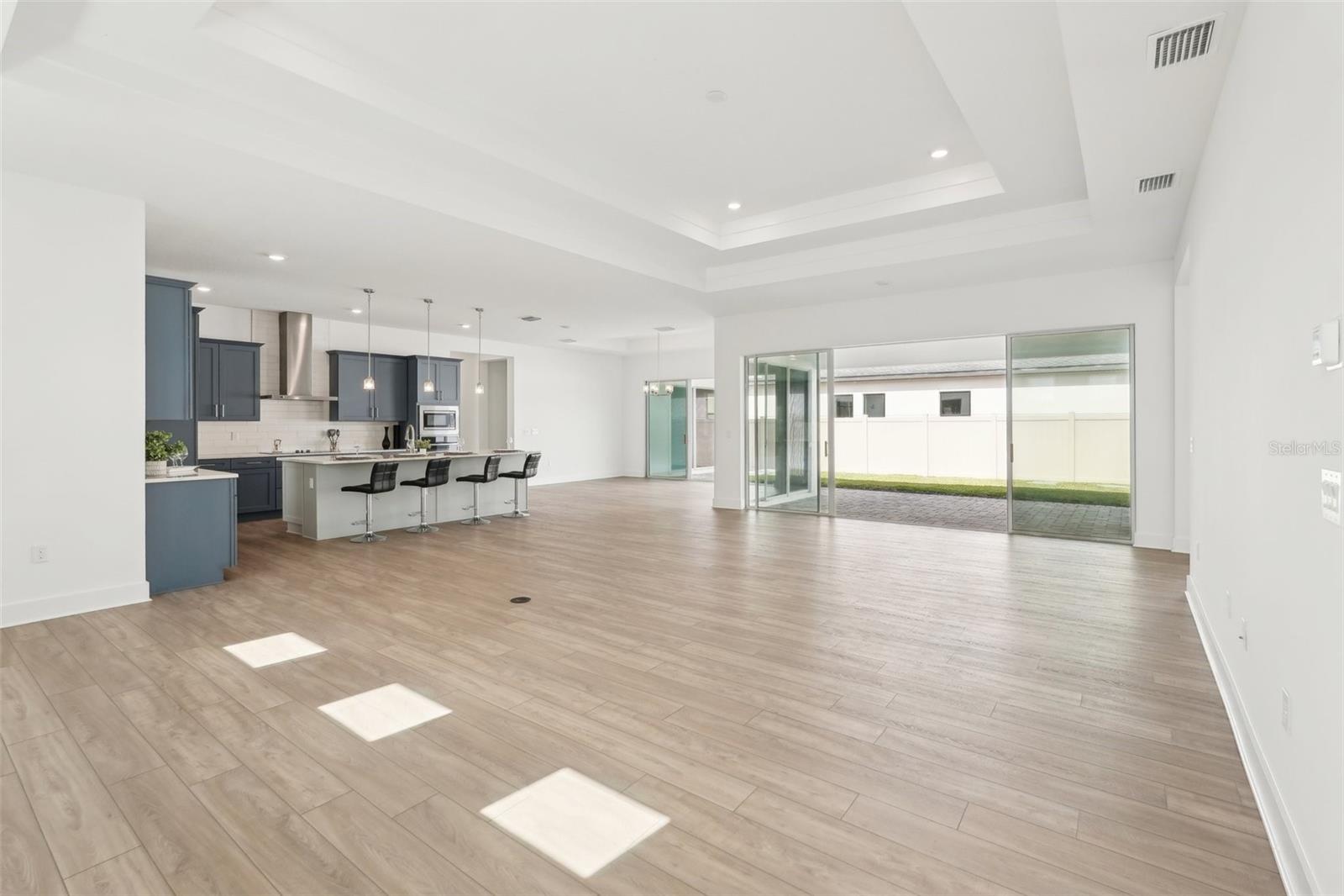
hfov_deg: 96.7
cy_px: 448
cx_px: 672
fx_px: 597
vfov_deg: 73.7
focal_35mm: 16
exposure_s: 1/100
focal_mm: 16
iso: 400
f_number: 8
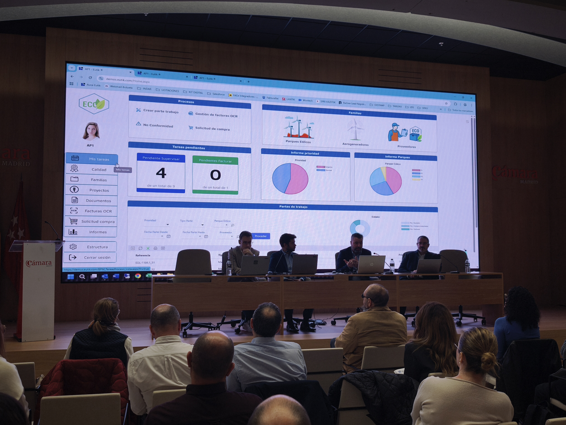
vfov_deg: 40.7
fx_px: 572
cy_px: 212
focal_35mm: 35
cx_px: 283
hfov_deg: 52.6
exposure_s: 1/120
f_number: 1.6
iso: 100
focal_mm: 6.57
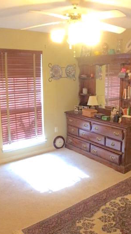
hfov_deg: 28.3
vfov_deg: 48.4
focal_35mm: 42
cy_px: 113
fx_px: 259
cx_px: 75
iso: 200
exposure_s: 1/24
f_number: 2.4
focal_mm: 3.3
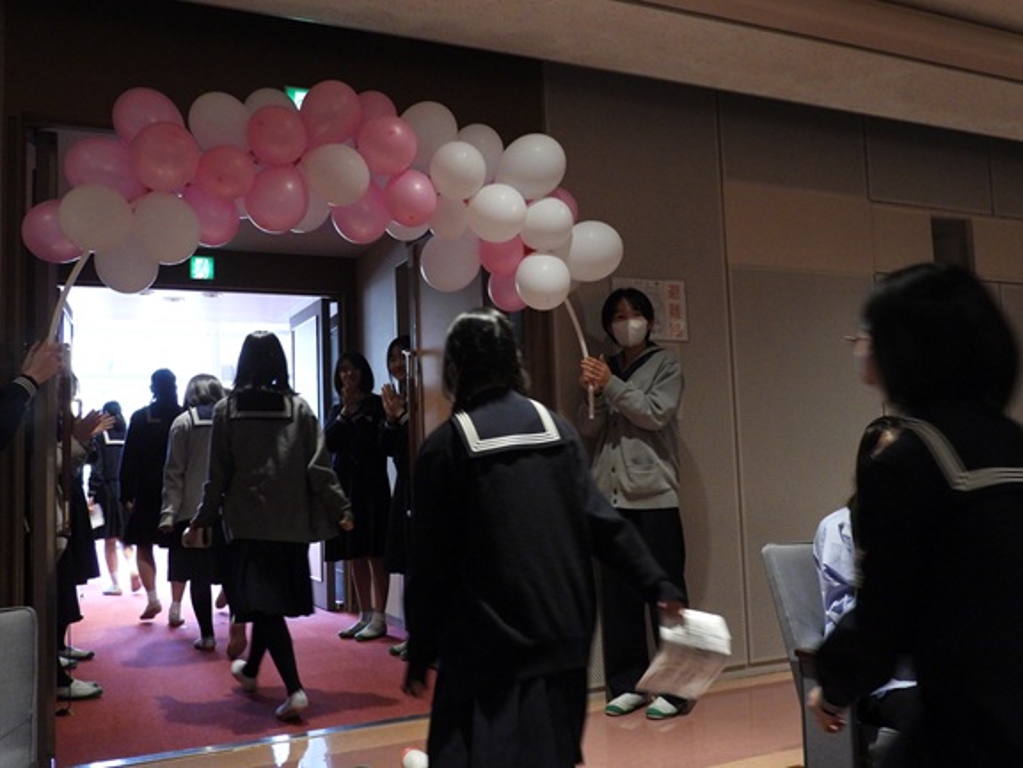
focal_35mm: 33
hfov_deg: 55.4
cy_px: 384
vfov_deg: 42.9
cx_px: 512
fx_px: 975
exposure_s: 1/60
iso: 640
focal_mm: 5.9
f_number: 3.2
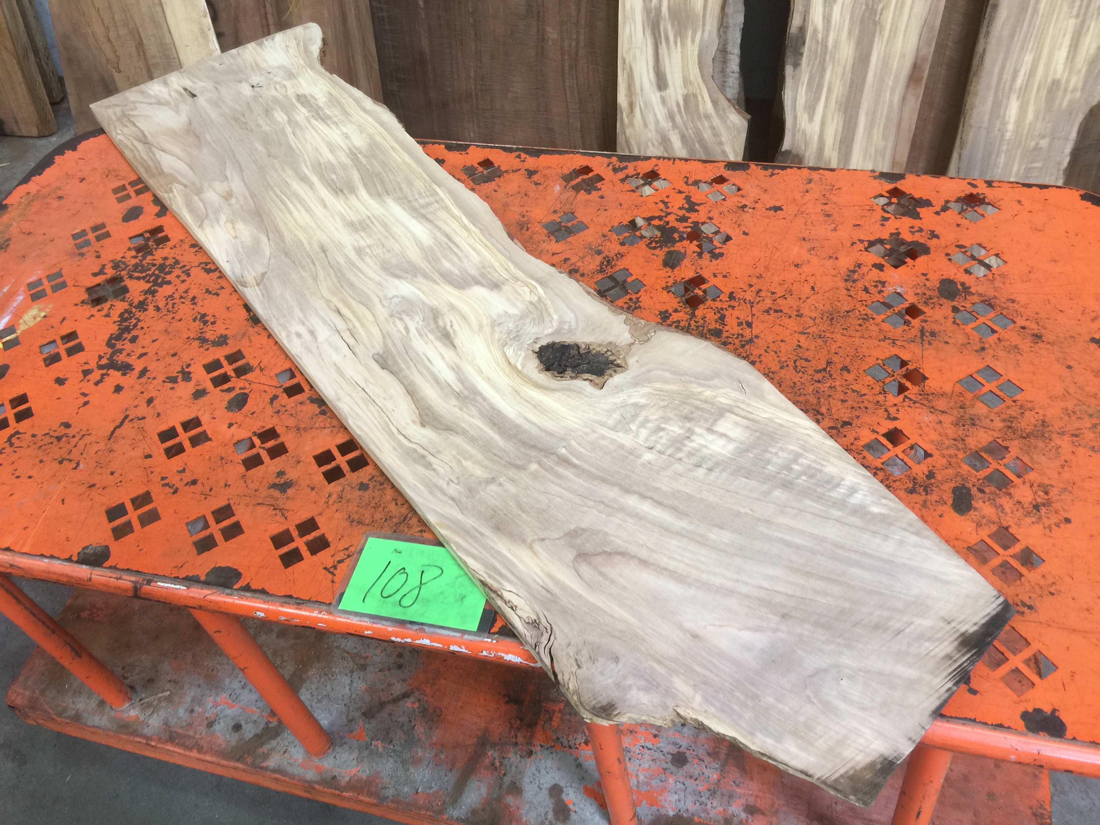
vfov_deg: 48.2
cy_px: 412
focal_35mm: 29
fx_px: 922
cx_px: 550
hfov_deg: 61.7
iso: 40
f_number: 2.2
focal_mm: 4.15
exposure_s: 1/15
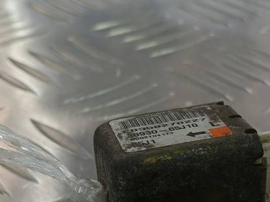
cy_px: 230
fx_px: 562
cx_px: 170
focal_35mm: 72
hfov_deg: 26.9
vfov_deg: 19.5
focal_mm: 4.11
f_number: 1.6
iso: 74
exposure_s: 1/100
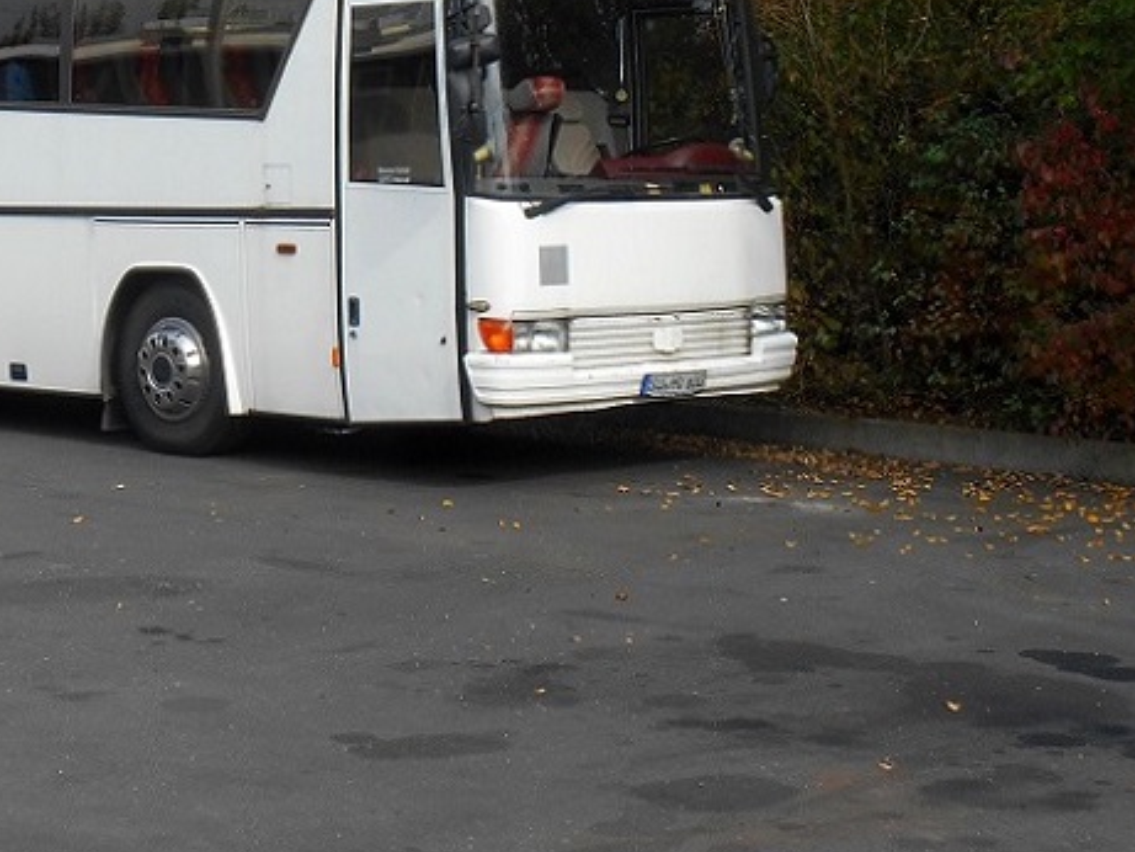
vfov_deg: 17.4
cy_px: 165
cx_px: 201
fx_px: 2755
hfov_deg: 22.9
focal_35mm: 84
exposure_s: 1/500
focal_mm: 7.2
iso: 80
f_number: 3.9
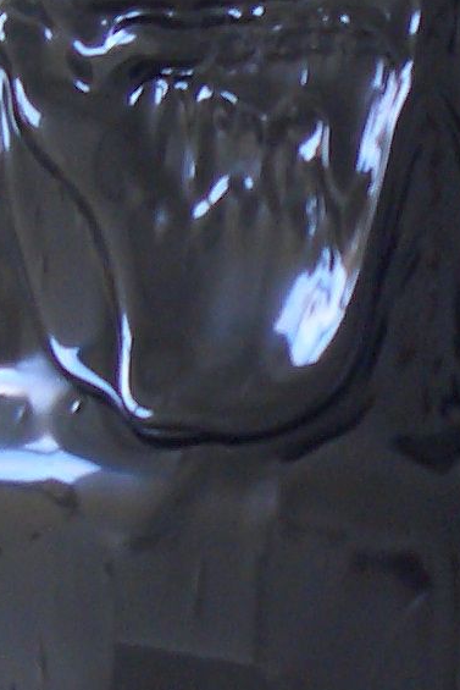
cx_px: 434
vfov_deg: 15.5
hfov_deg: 10.3
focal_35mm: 132
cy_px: 484
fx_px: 2528
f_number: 2.6
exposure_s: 1/40
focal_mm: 5.8
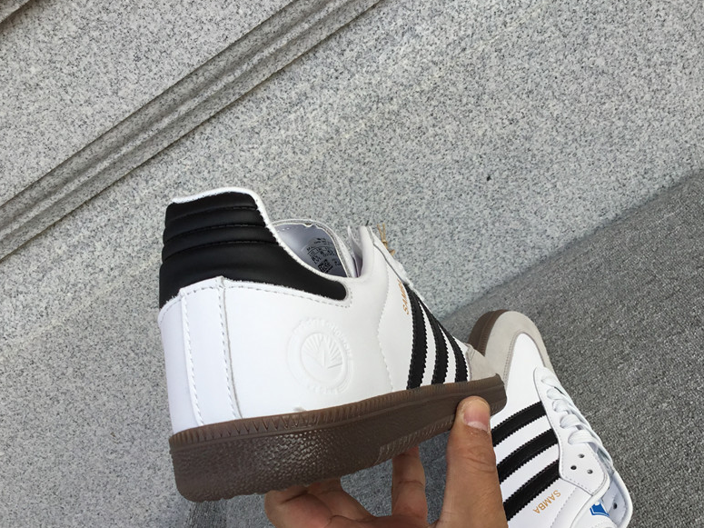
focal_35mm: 36
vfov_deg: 39.6
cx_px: 366
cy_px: 300
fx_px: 732
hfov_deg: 51.3
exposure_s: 1/637
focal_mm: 3.3
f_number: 2.4
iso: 25
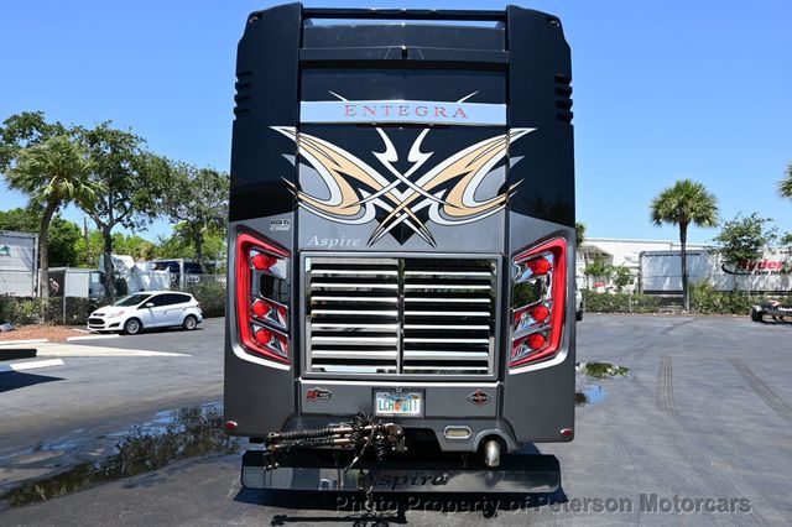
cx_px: 396
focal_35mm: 24
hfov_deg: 73.8
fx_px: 528
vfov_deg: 53.1
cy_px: 264
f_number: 7.1
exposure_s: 1/200
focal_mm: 16
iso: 100
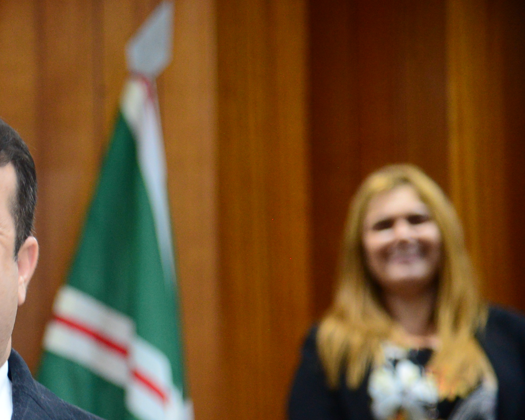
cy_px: 347
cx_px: -120
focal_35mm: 222
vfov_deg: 7.0
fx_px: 3449
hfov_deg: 8.6
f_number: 4.5
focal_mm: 92
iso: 2500
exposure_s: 1/60
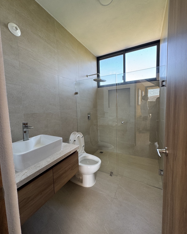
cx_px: 94
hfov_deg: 84.1
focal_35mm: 15
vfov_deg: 96.8
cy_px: 115
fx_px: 104
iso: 100
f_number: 2.2
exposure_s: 1/99
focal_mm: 2.22
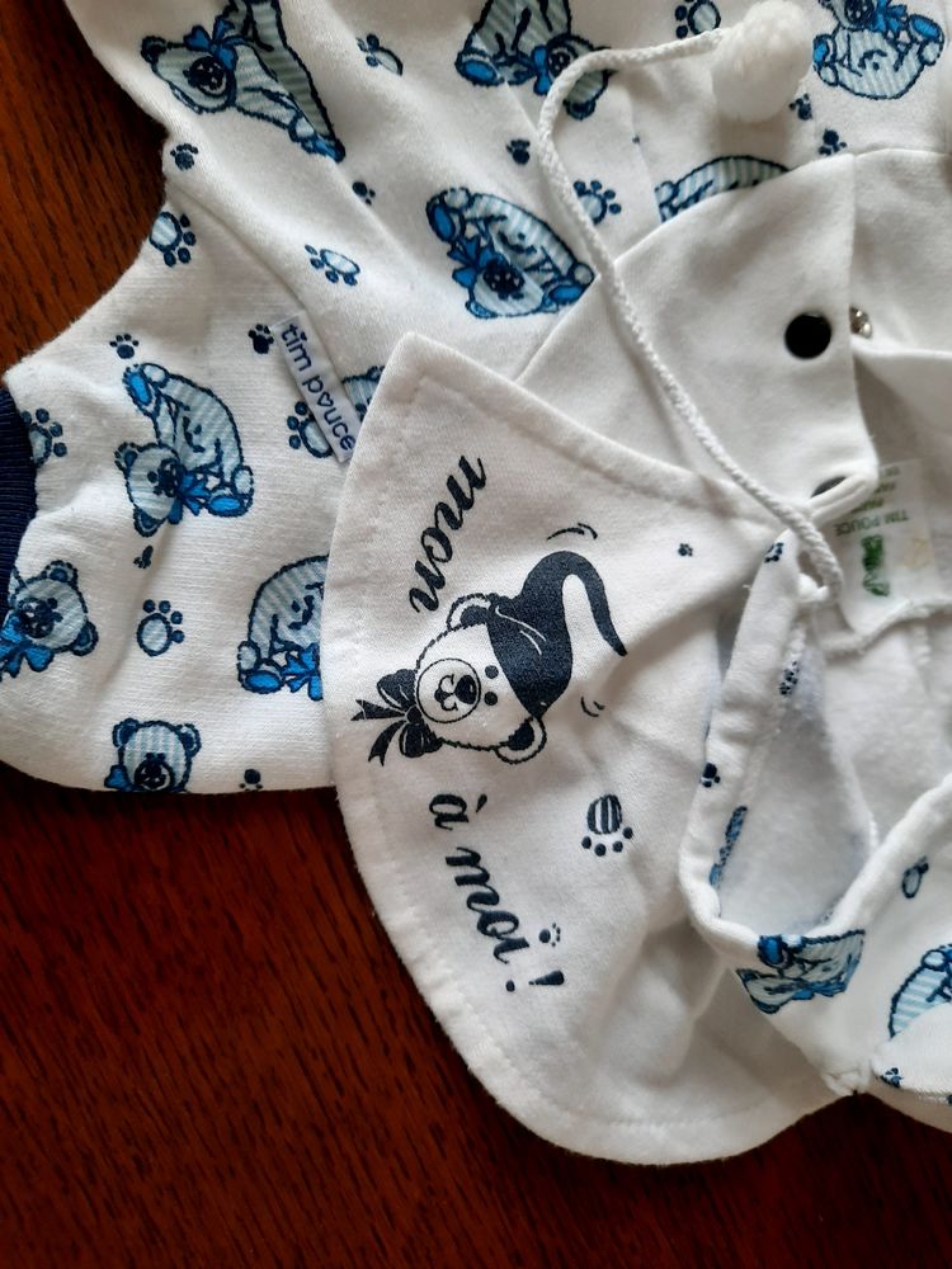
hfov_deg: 54.9
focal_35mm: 25
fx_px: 917
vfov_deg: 69.4
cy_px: 634
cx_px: 476
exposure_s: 1/33
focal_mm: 4.6
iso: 160
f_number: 2
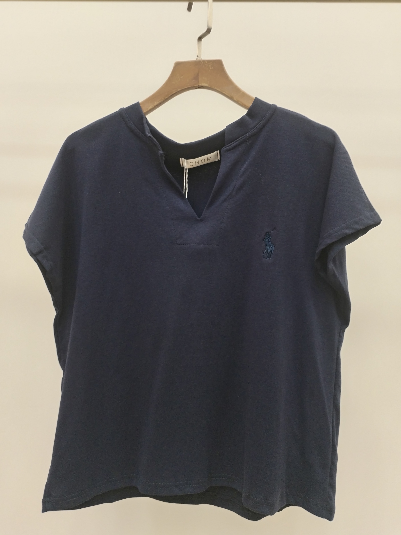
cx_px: 200
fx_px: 448
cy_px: 268
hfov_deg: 48.2
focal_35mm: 29
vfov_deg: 61.7
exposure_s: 1/50
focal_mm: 4.75
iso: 208
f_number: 1.8
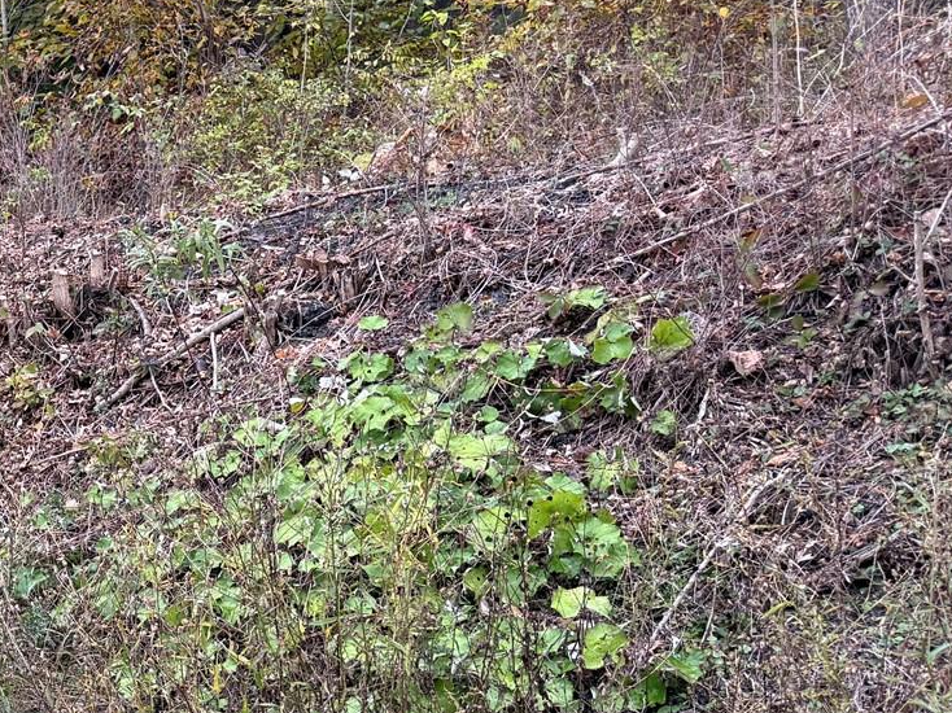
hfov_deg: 24.6
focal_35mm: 67
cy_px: 648
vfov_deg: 21.4
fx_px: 1842
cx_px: -339
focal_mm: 6.76
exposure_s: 1/263
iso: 100
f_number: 1.78
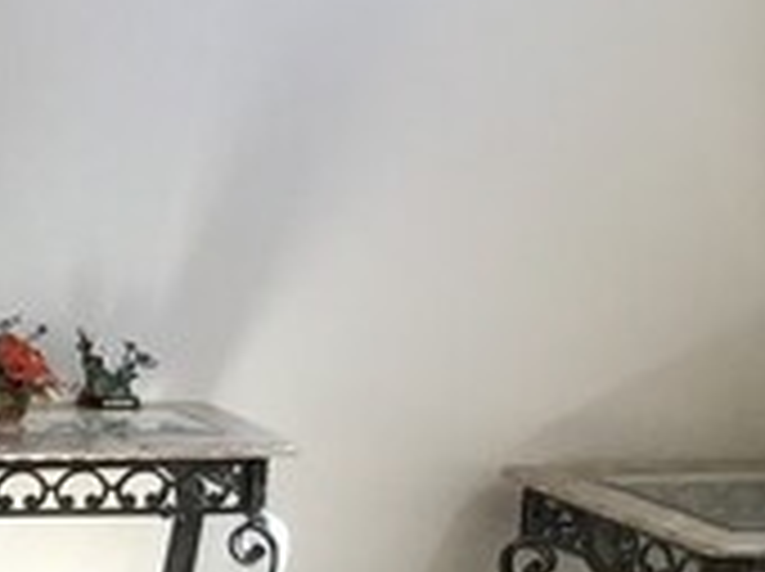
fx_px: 2582
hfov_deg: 15.9
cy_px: 477
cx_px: -243
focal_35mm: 117
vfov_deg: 12.6
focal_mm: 3.3
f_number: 2.4
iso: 32
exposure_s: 1/40
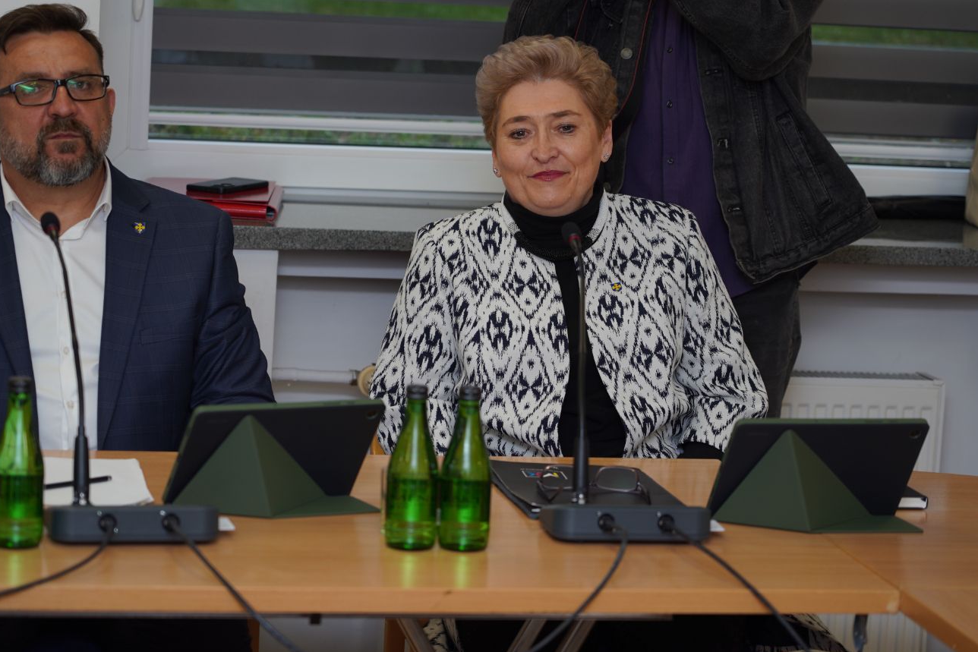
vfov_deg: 12.9
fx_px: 2880
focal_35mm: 106
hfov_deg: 19.3
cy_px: 328
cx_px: 485
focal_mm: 105
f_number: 4
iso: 200
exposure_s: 1/100
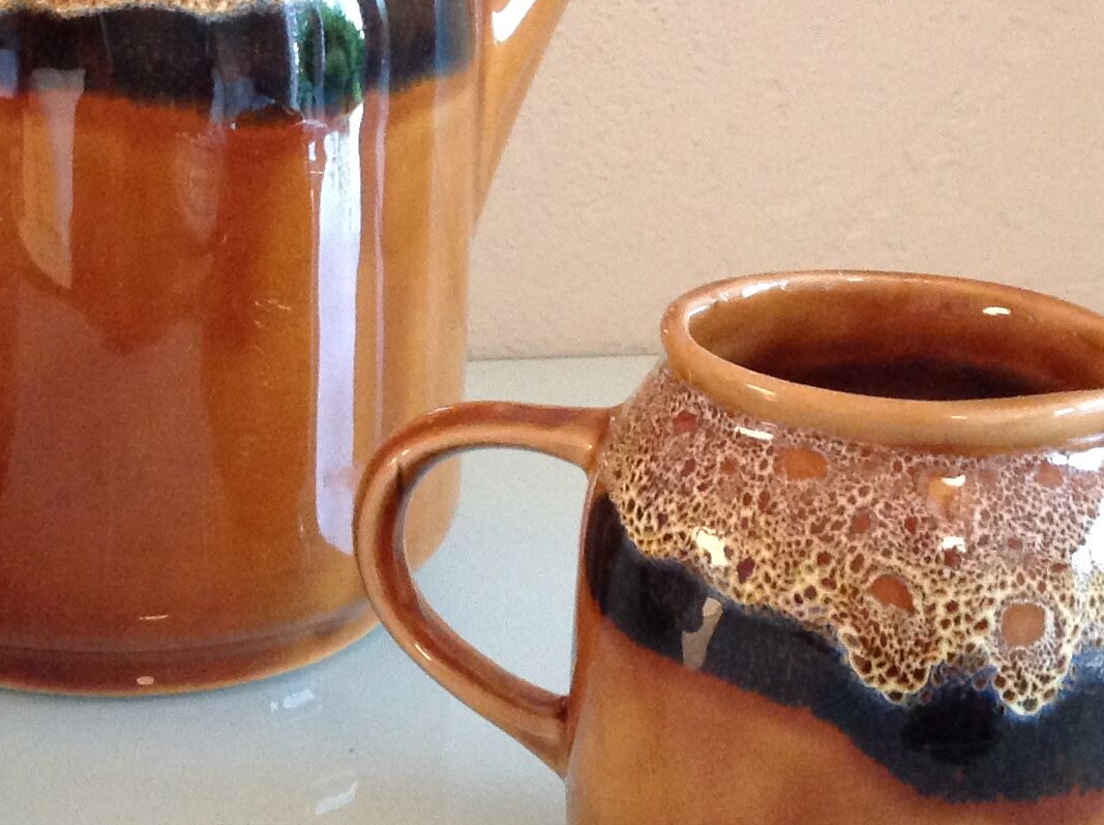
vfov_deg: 17.3
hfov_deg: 22.7
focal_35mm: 85
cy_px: 345
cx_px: 207
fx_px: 2707
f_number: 2.4
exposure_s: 1/17
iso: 320
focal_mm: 4.28
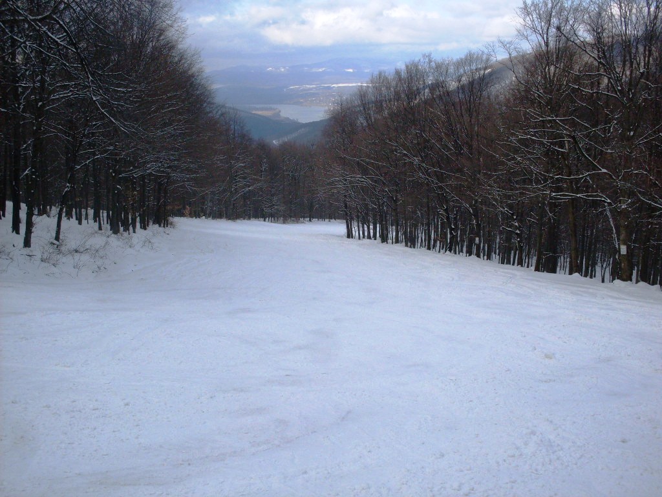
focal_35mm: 38
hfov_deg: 49.0
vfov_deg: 37.7
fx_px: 727
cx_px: 331
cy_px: 248
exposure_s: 1/180
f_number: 8.4
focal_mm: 6.3
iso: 80
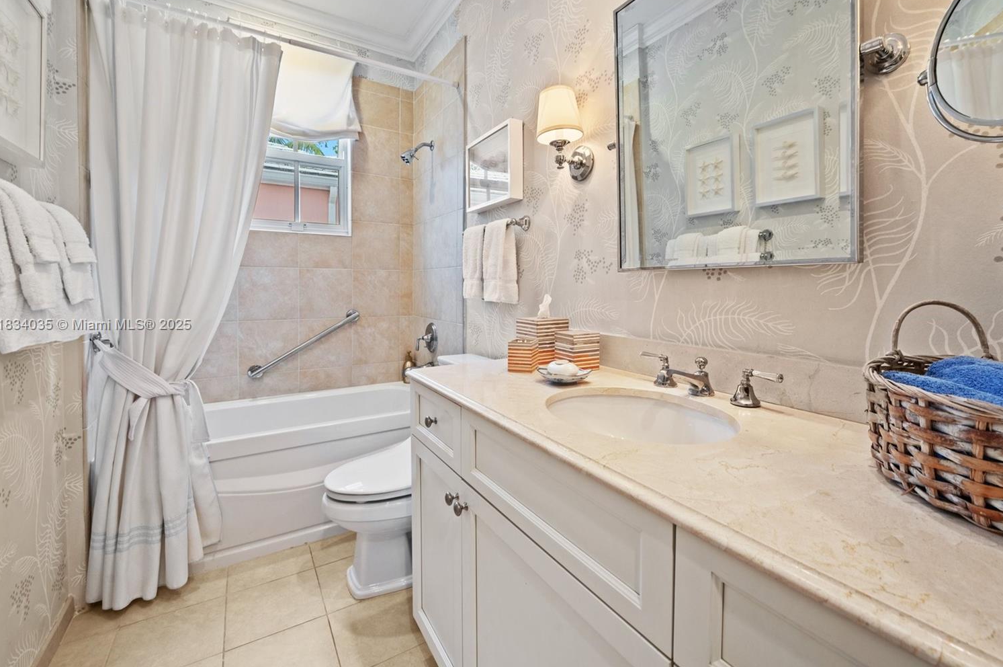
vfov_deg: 77.2
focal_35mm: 15
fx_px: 417
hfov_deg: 100.4
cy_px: 326
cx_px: 513
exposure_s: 1/1.25
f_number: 8
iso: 200
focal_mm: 14
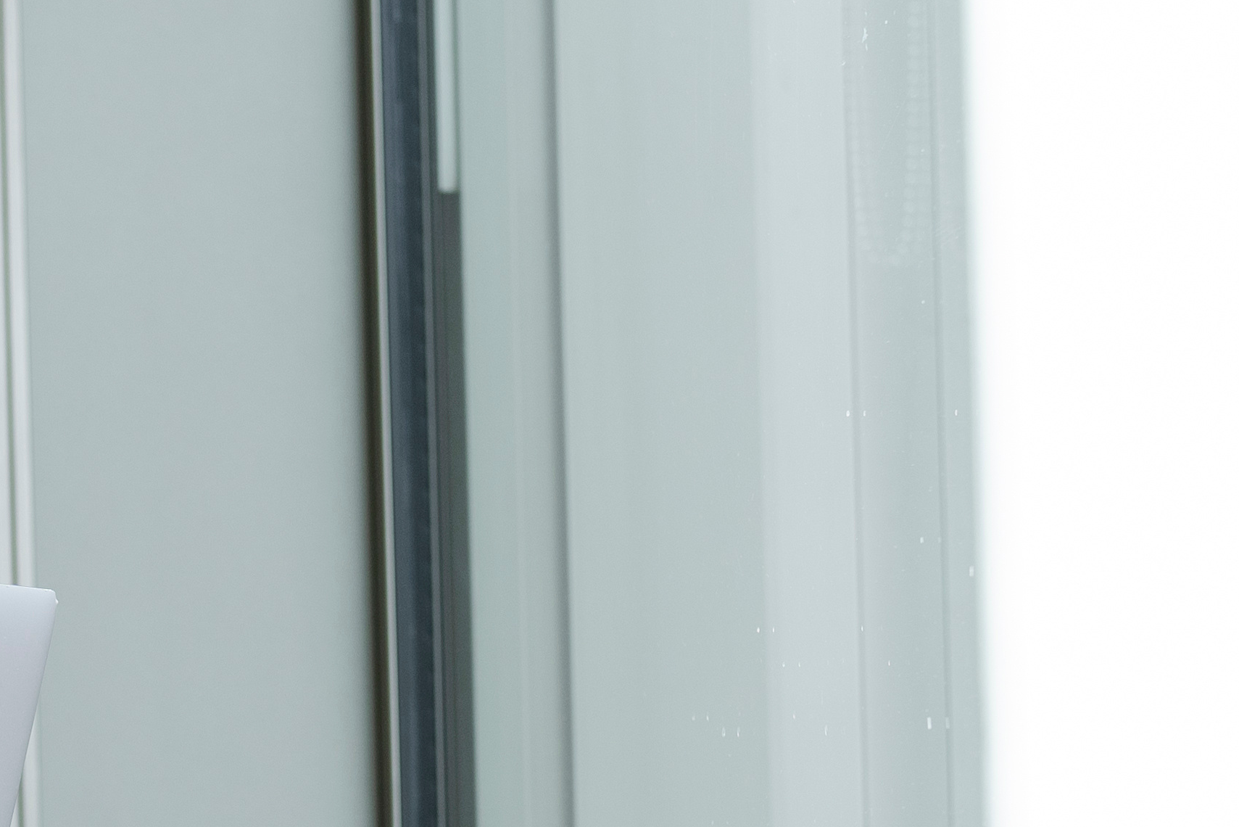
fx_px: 7056
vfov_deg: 6.7
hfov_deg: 9.9
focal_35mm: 205
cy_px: 1047
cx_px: -277
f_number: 2.5
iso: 200
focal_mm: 50
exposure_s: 1/320
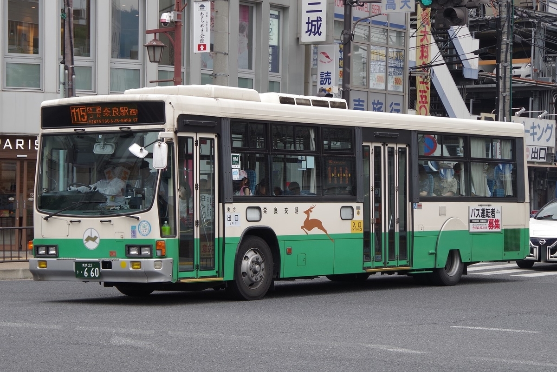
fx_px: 1578
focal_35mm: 102
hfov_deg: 20.0
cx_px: 278
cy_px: 186
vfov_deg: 13.4
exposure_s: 1/125
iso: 200
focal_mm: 68
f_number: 9
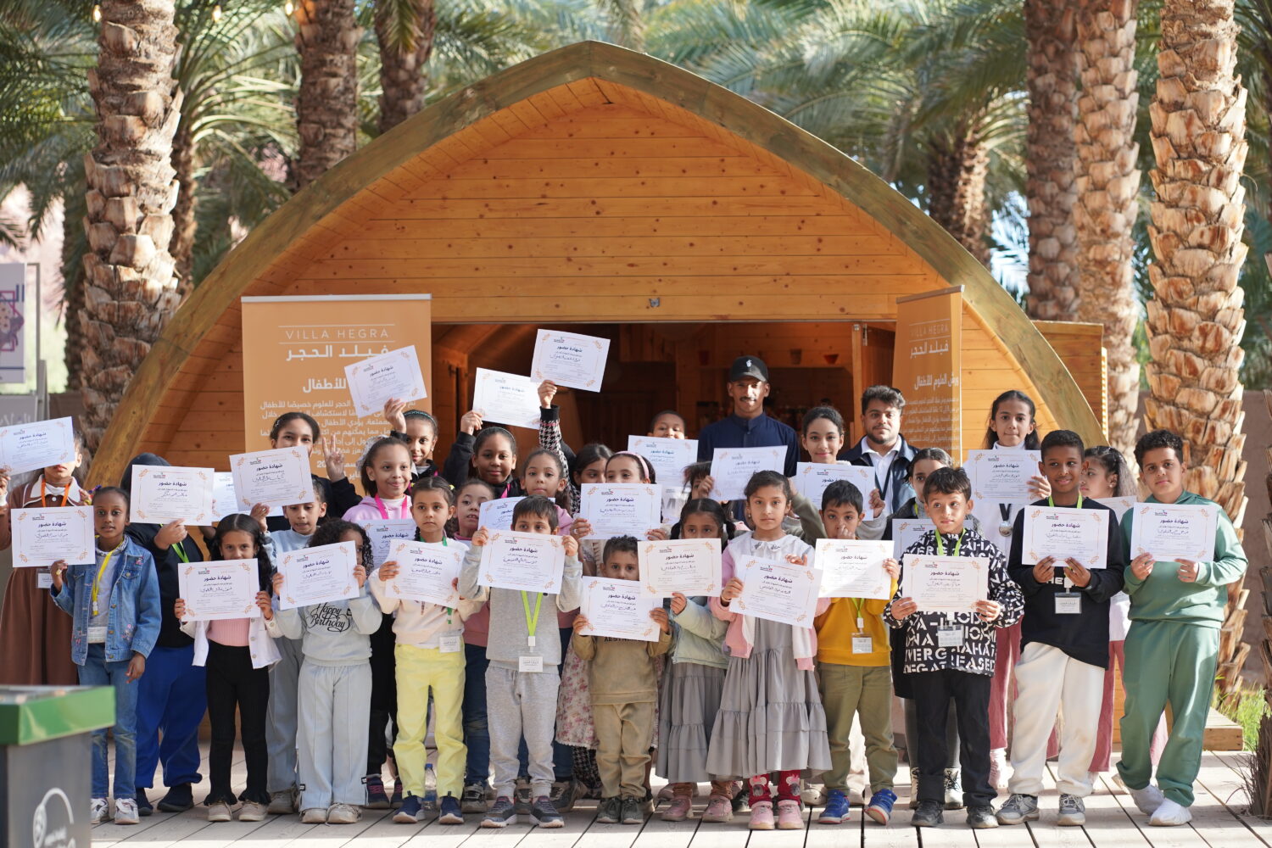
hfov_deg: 23.9
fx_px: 3003
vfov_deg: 16.1
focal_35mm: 85
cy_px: 424
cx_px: 636
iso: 200
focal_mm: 85
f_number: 4
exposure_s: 1/160
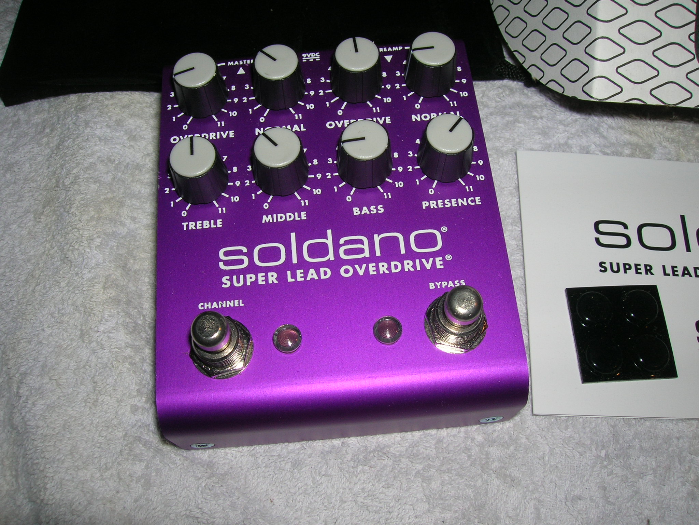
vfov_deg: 41.8
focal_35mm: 34
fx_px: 687
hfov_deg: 54.0
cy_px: 262
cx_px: 350
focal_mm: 5.7
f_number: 4.9
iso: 50
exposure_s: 1/60.1
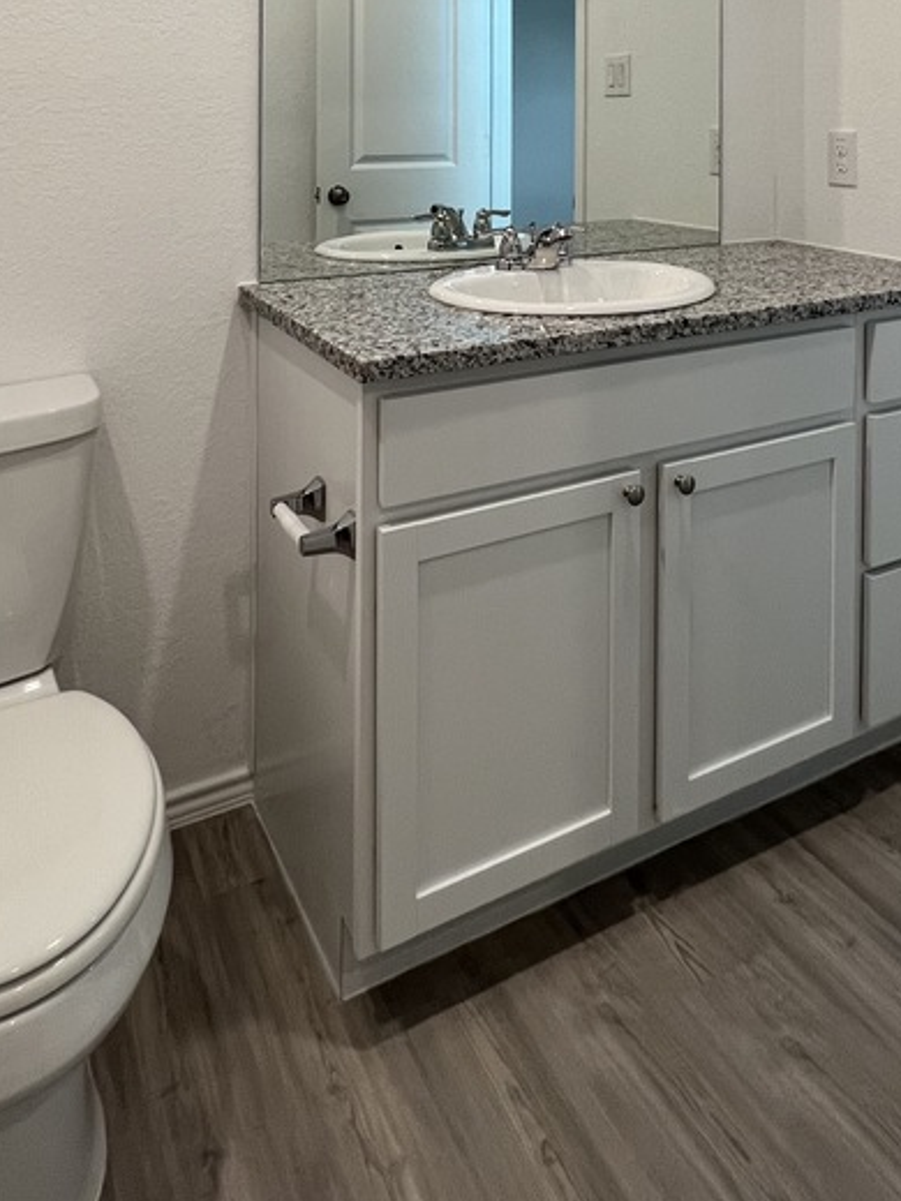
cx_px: 520
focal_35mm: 27
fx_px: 937
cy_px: 120
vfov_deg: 56.4
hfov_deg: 51.2
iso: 125
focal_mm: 1.57
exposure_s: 1/120
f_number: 1.8
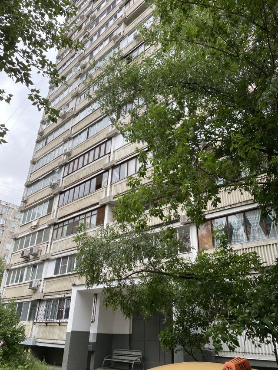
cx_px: 139
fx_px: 278
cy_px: 185
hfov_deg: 53.1
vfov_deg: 67.3
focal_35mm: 26
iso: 32
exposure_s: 1/252
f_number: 1.8
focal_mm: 4.25
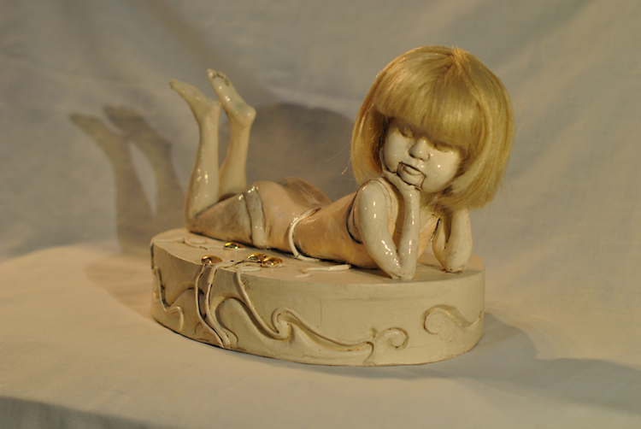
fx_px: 1337
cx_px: 320
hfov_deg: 27.0
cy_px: 214
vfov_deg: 18.2
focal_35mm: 75
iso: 200
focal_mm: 50
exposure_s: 1/60
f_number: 3.2
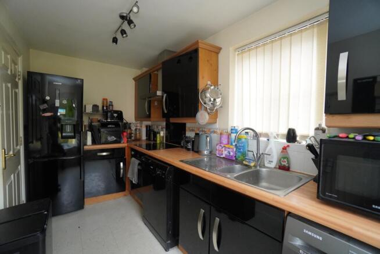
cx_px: 190
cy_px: 127
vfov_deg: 77.4
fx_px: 158
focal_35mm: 15
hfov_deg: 100.4
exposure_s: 1/160
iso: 1250
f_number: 4
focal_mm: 10
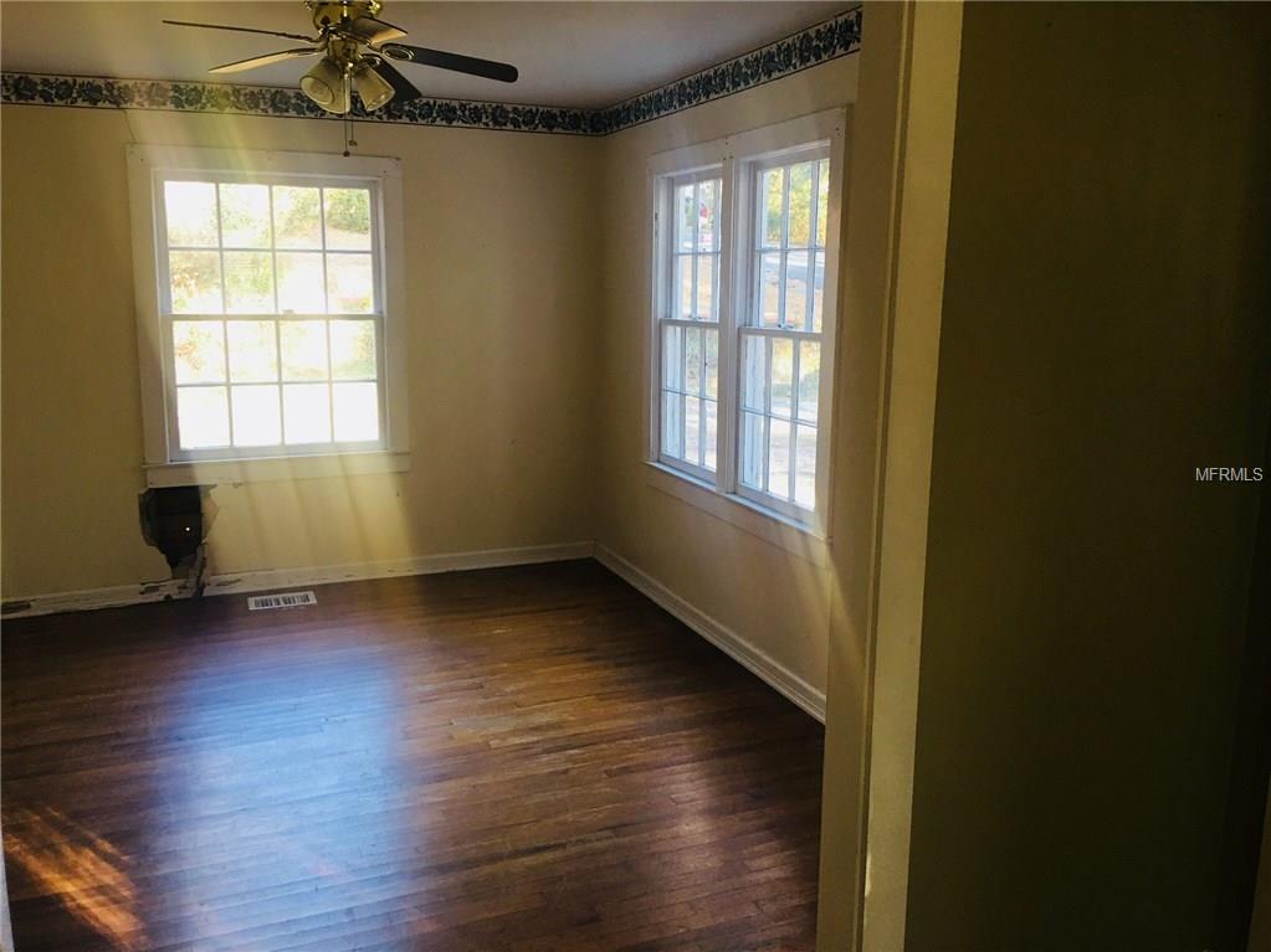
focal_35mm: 29
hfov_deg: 61.7
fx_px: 1065
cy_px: 476
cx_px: 636
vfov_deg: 48.2
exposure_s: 1/30
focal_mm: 4.15
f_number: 2.2
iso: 40
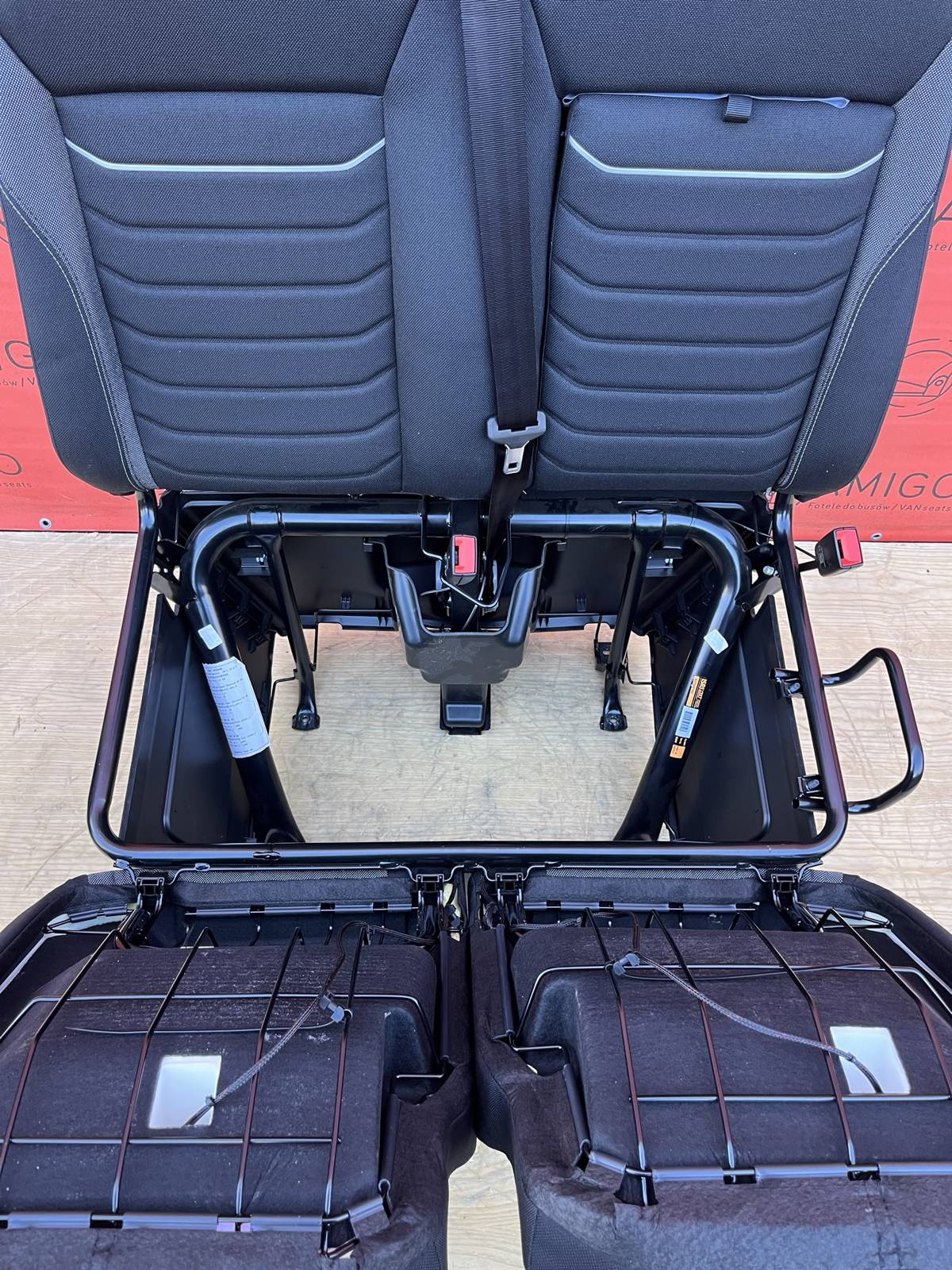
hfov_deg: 53.1
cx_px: 476
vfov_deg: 67.3
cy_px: 635
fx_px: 953
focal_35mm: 26
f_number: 1.6
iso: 125
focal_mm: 5.1
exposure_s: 1/88
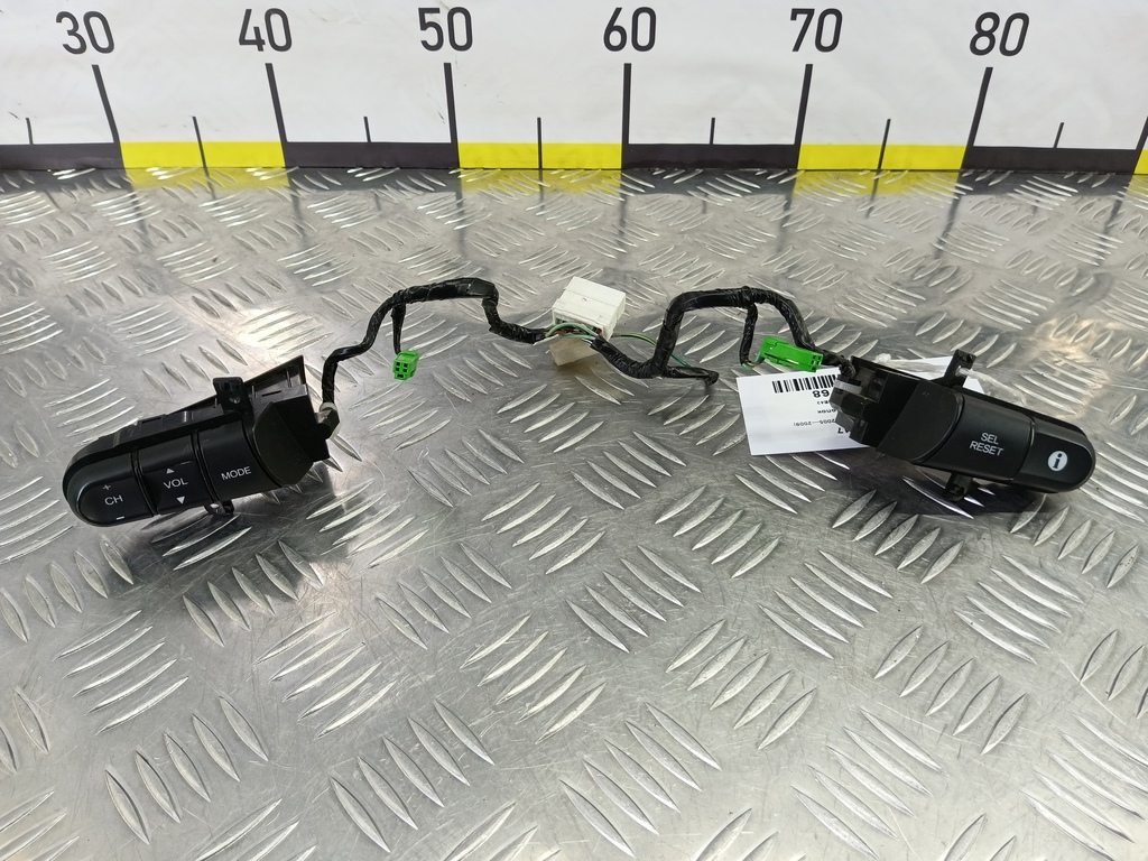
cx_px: 574
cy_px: 430
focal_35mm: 23
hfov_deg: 73.9
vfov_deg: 58.9
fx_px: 763
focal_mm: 4.11
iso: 135
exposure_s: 1/50
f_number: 1.6
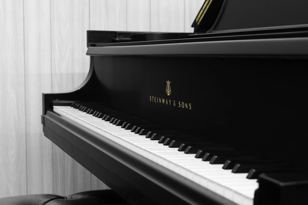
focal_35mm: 66
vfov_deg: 20.6
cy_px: 107
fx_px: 565
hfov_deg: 30.5
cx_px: 161
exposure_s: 1/60
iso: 5000
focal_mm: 60
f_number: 8
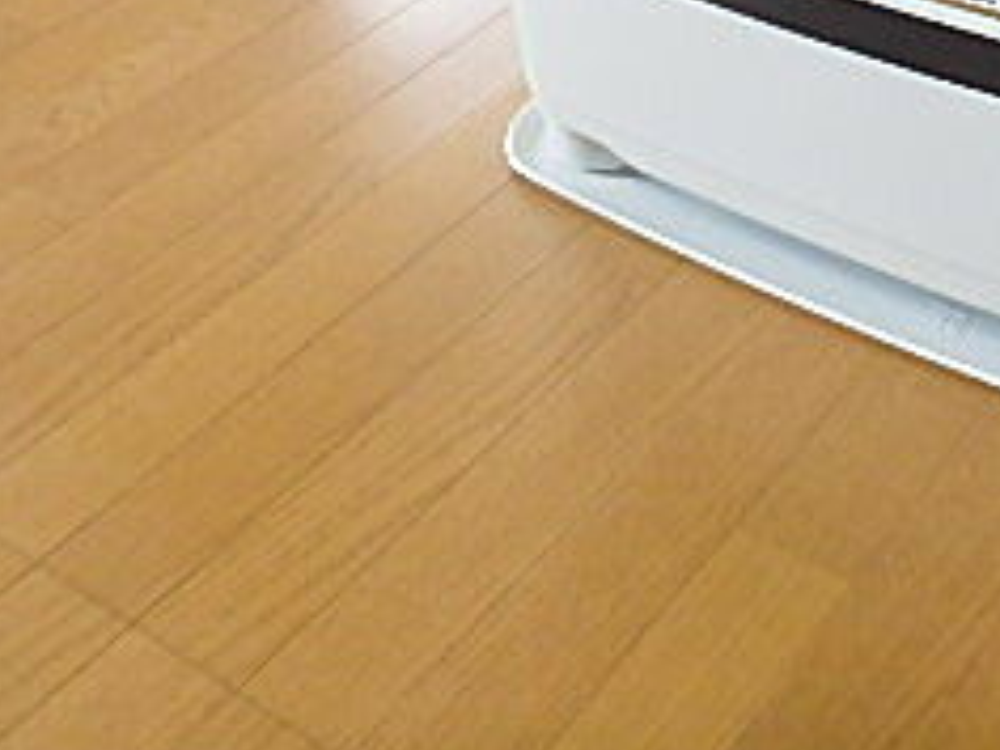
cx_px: 1051
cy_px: -225
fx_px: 1647
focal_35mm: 57
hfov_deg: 30.8
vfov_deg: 22.9
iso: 400
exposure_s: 1/30
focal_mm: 3.7
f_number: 3.5
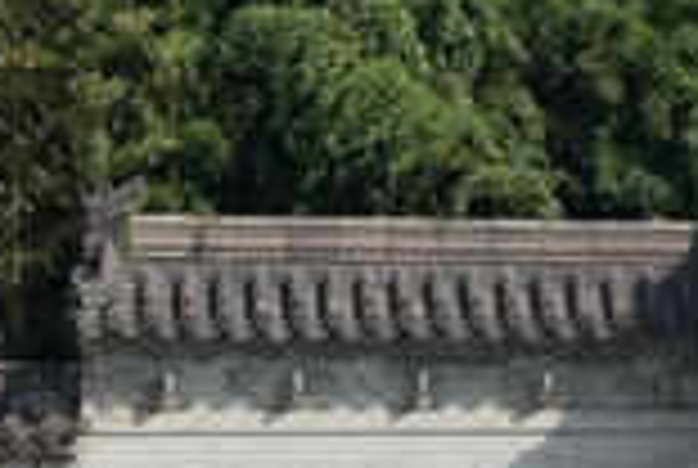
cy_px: -734
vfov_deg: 4.9
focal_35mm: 271
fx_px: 5264
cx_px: 2004
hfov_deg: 6.9
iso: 200
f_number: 9
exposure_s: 1/320
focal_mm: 28
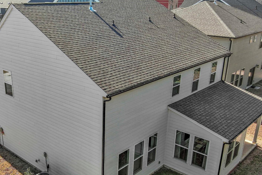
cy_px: 104
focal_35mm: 42
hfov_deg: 45.9
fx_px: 306
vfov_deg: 31.8
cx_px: 95
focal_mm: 10.57
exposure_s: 1/750
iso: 100
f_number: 2.8
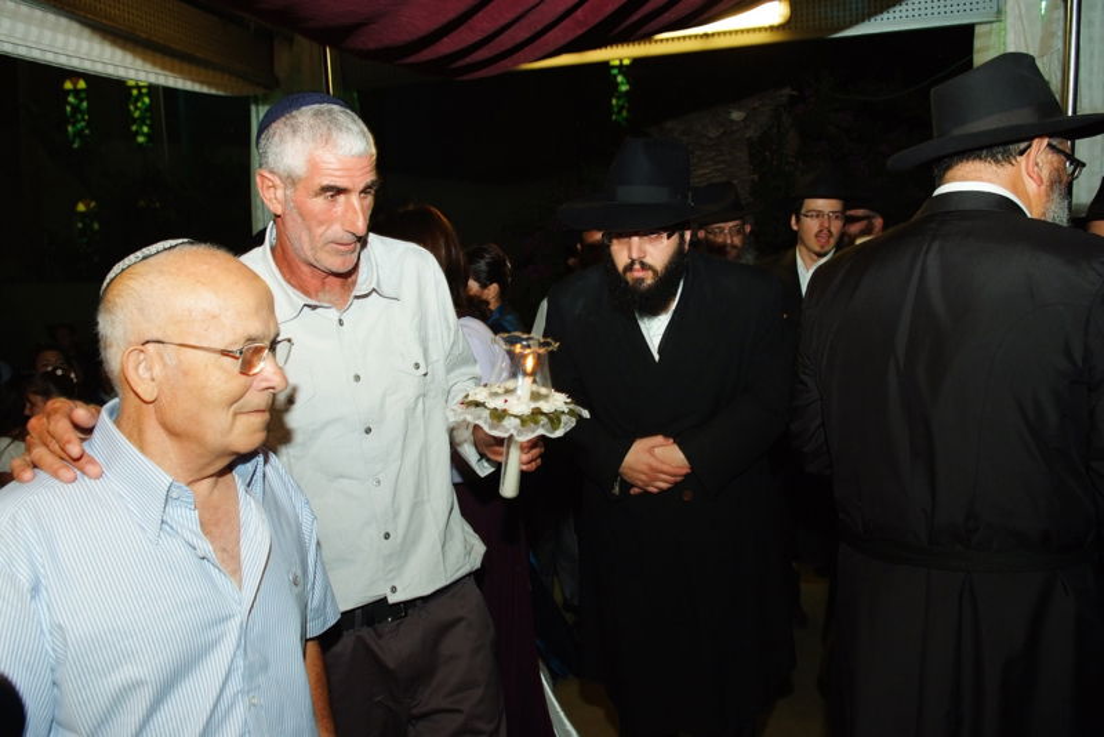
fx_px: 890
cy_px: 368
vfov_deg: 45.0
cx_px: 552
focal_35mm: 29
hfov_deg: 63.6
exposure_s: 1/80
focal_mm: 19
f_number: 4.5
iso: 500
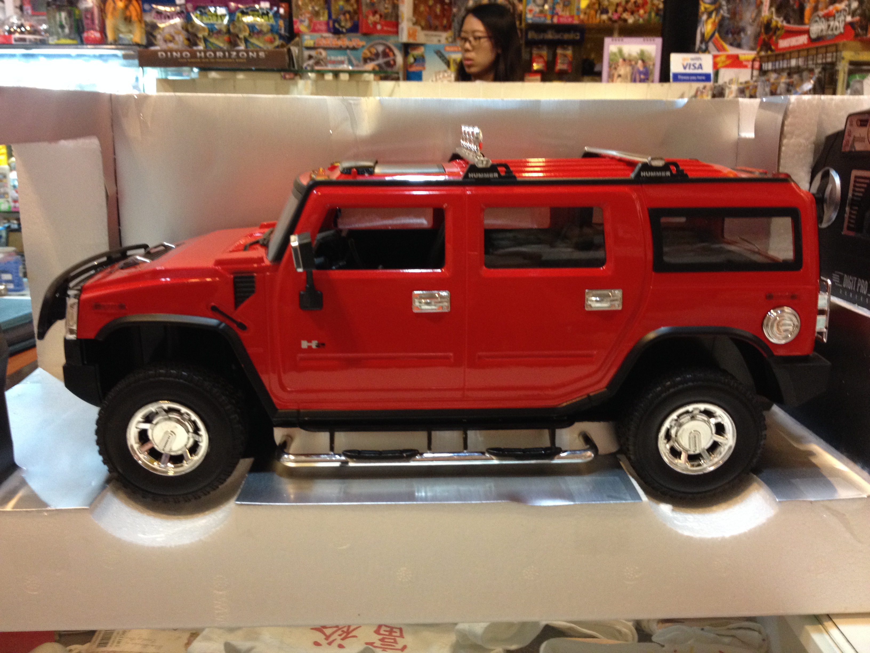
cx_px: 435
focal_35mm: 35
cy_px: 326
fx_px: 880
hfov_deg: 52.6
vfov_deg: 40.7
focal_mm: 4.28
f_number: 2.4
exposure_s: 1/20
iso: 200
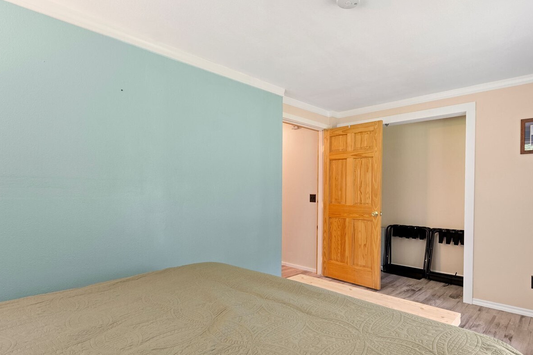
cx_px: 325
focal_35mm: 20
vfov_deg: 61.8
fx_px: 296
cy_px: 196
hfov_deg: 82.8
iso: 400
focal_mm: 14
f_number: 5
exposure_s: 1/6
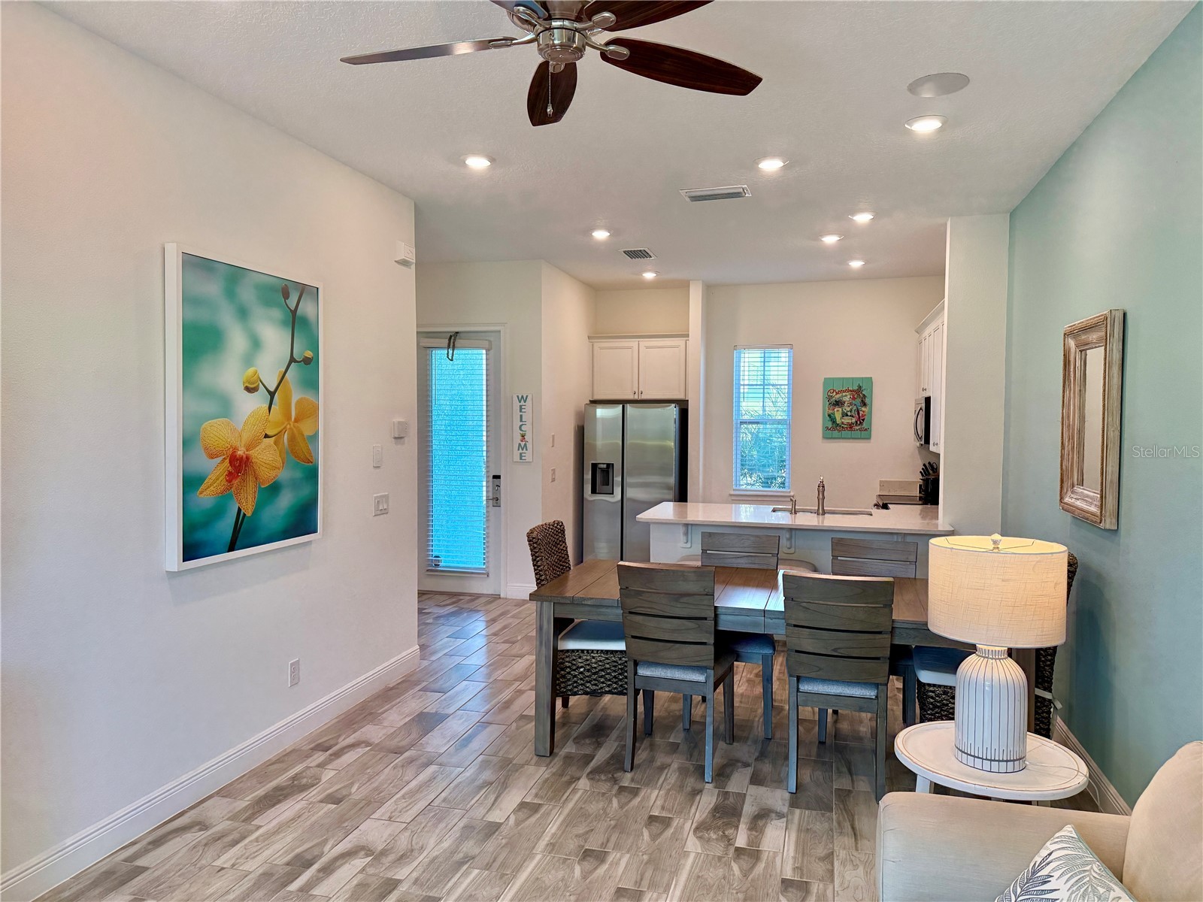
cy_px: 451
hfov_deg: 71.6
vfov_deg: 56.8
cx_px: 602
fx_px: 834
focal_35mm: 24
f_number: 1.78
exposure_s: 1/220
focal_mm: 6.76
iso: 200
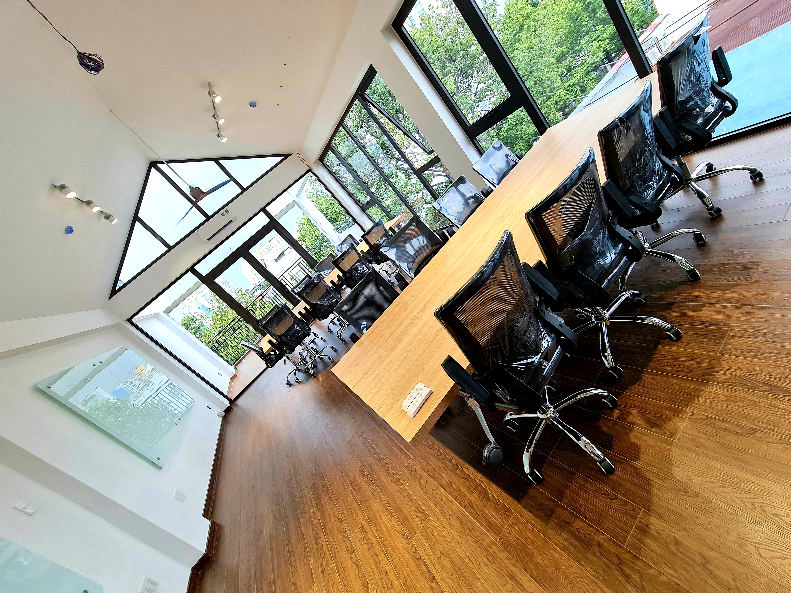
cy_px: 296
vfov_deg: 89.9
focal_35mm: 13
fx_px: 297
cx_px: 396
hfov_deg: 106.2
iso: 80
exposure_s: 1/100
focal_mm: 2.2
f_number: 2.2
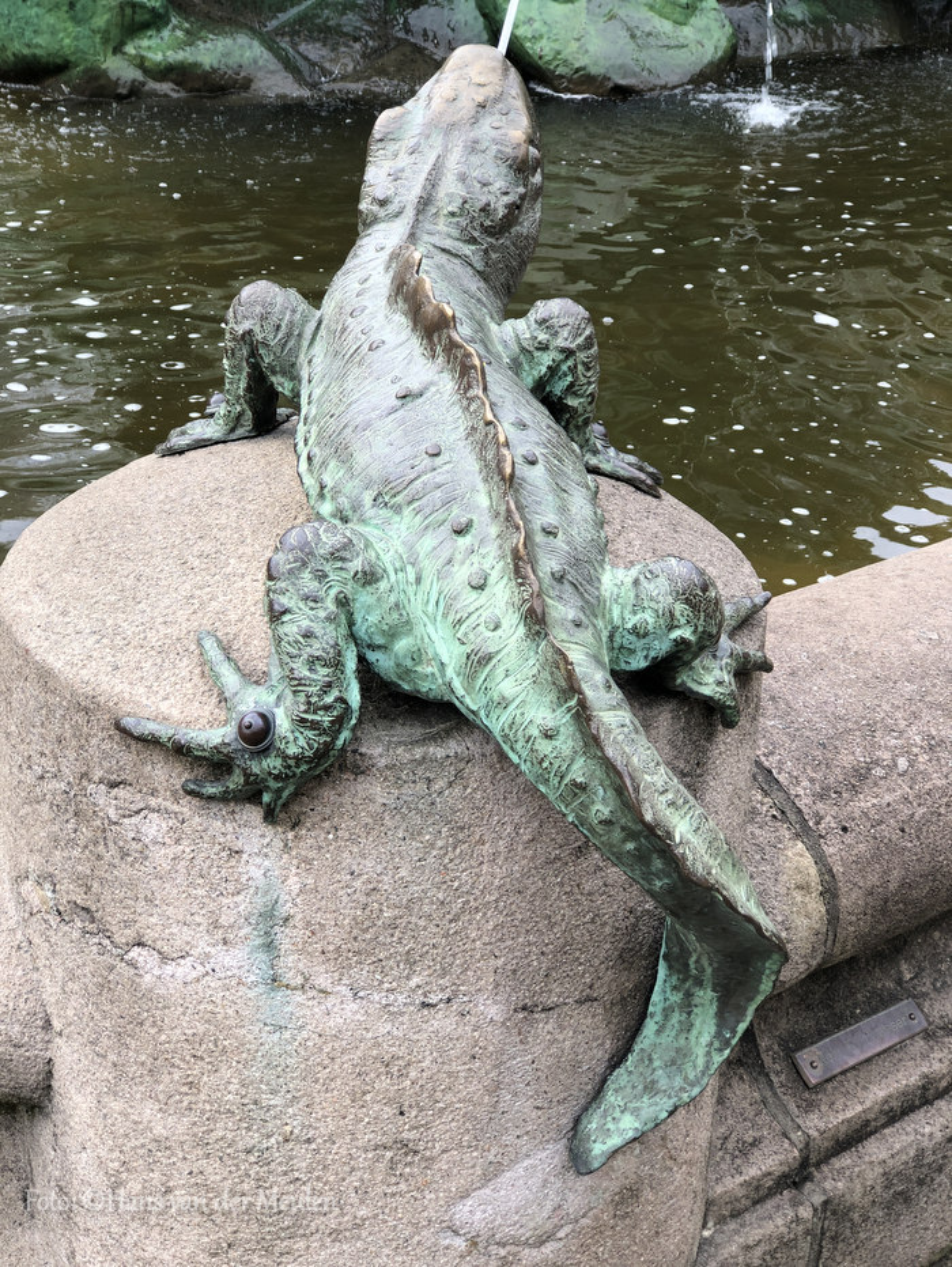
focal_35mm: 57
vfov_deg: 33.8
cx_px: 476
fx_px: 2088
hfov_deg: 25.7
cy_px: 634
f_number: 2.8
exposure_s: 1/128
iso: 20
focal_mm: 6.6
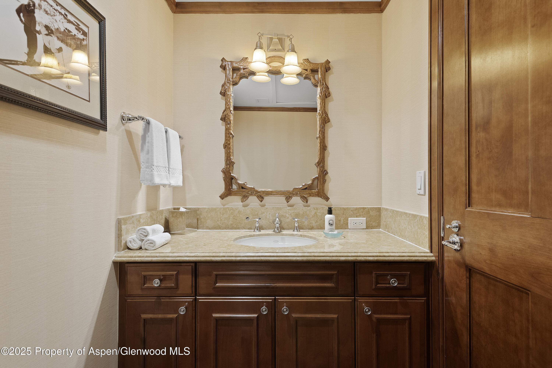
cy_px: 184
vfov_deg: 70.5
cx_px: 276
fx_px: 261
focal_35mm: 17
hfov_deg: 93.3
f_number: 7.1
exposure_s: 1/3
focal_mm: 17
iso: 1000
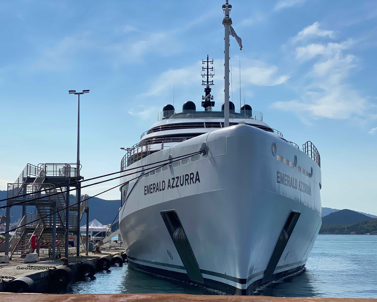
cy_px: 174
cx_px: 185
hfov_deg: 30.0
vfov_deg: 24.2
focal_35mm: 63
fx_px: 703
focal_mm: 6
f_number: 2
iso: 20
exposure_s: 1/3690
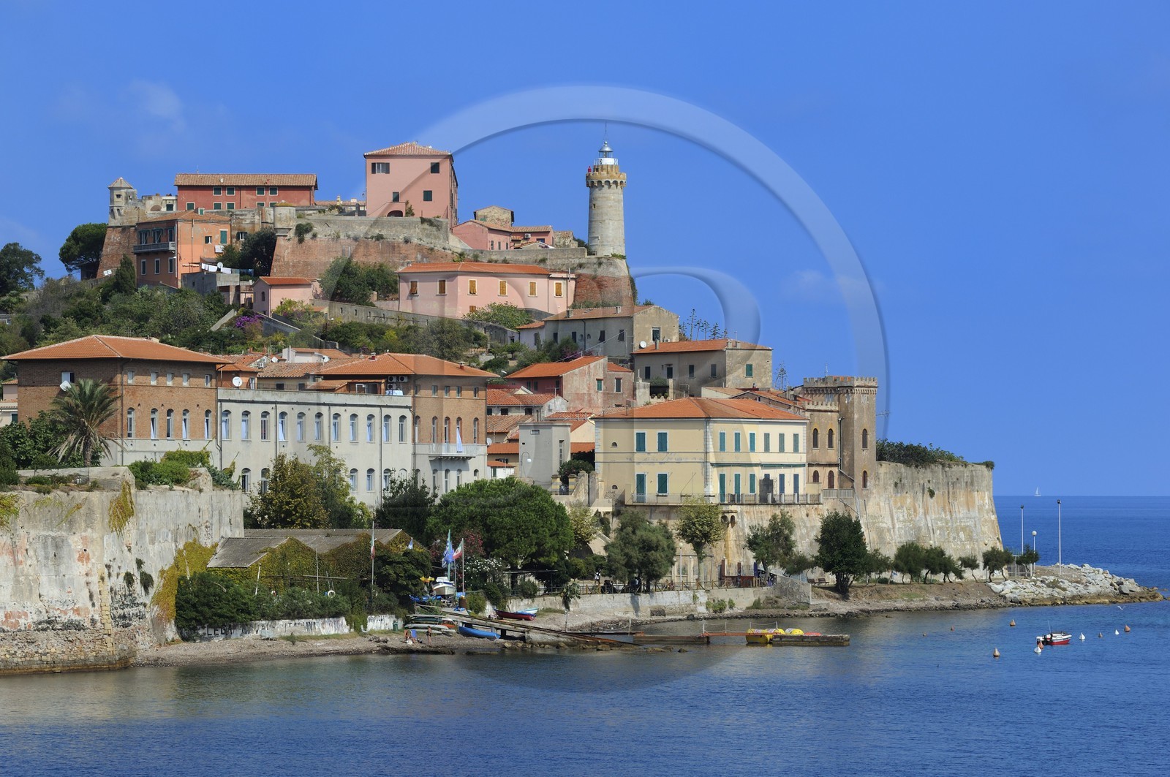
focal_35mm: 135
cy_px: 388
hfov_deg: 15.2
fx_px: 4383
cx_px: 585
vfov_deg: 10.1
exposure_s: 1/320
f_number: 11
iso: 200
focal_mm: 135
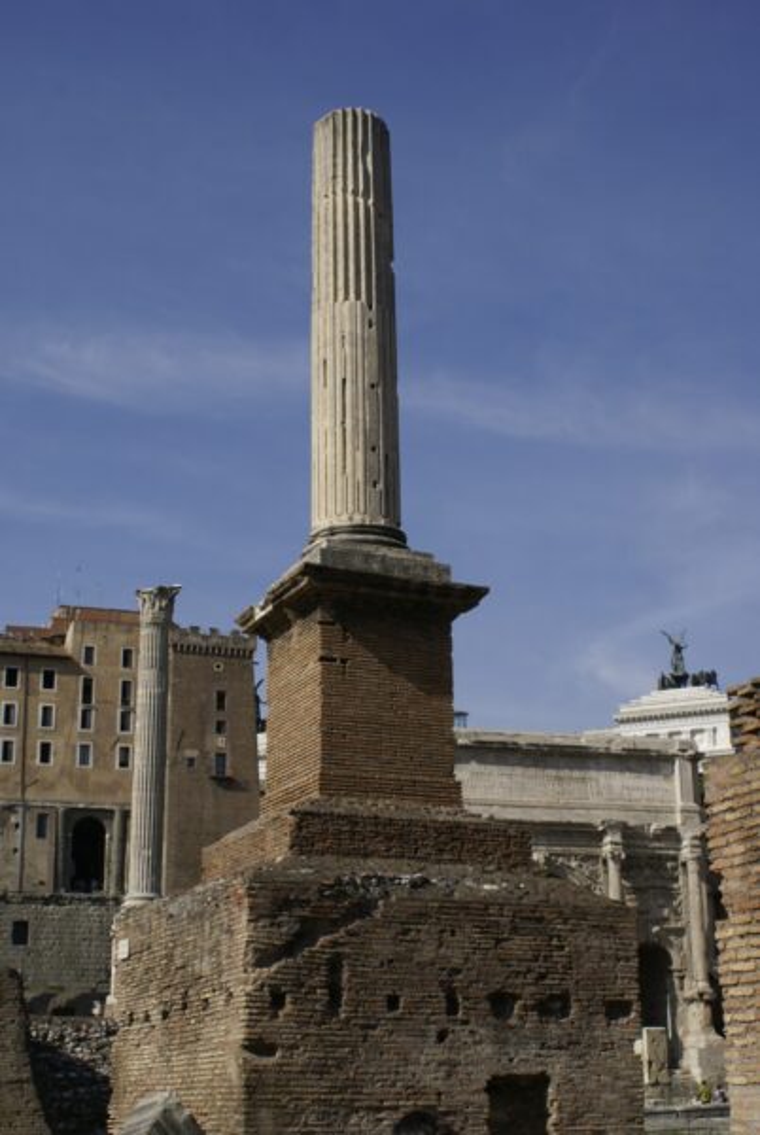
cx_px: 380
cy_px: 568
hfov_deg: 25.8
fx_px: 1657
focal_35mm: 52
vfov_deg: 37.8
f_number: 9
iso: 100
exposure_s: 1/320
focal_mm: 35
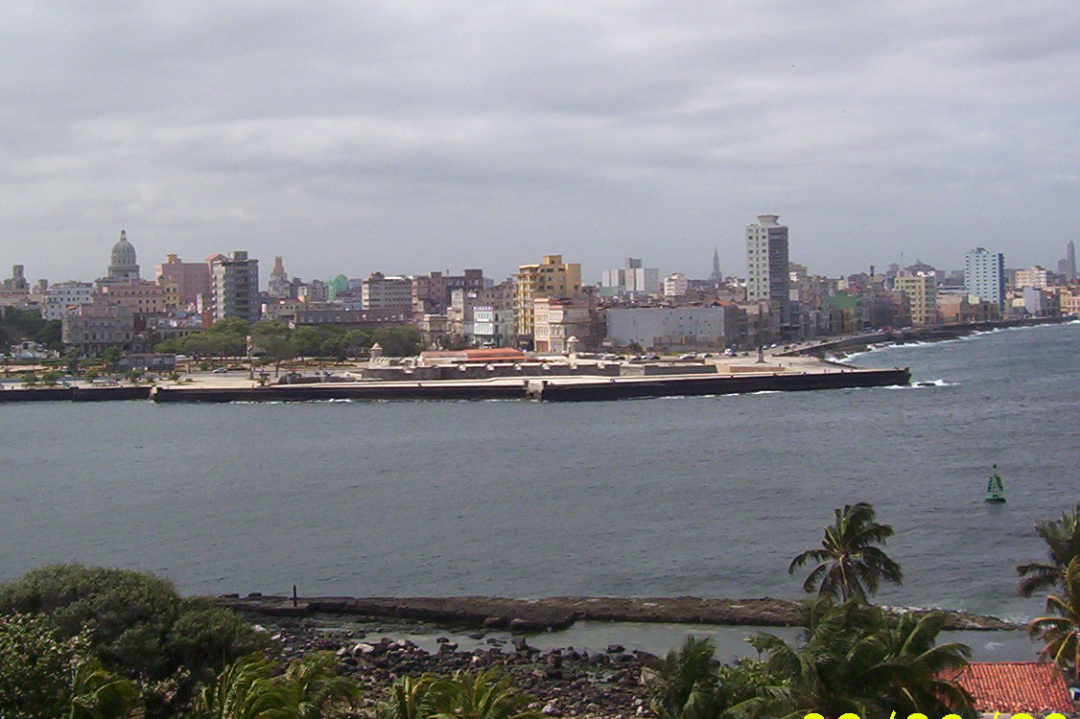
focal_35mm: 65
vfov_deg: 20.9
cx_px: 437
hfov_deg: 30.9
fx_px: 1949
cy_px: 295
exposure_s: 1/1314
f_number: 5.17
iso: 100
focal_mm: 5.77
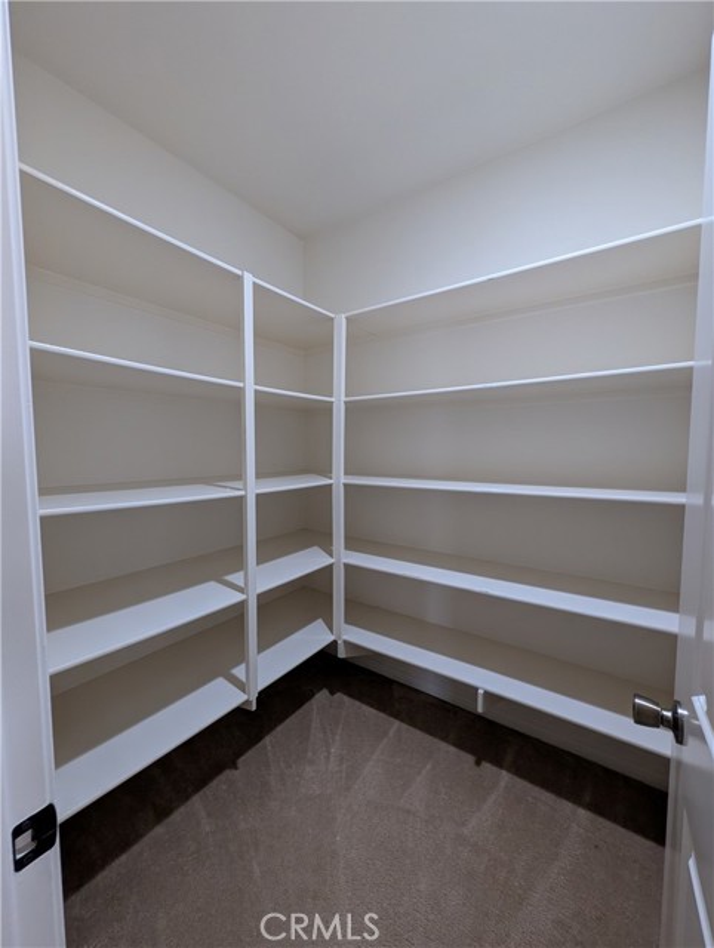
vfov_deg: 110.5
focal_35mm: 12
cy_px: 474
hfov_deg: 94.6
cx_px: 357
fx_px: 329
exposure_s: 1/30
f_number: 1.7
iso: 364
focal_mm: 2.02
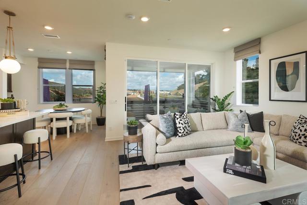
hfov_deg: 93.3
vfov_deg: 70.5
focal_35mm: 17
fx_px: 145
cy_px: 102
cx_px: 154
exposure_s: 1/200
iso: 50
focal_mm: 17
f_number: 8
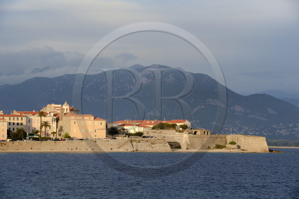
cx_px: 150
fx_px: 1162
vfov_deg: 9.8
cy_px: 100
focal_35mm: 140
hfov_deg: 14.7
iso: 400
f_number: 10
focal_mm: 140
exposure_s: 1/250
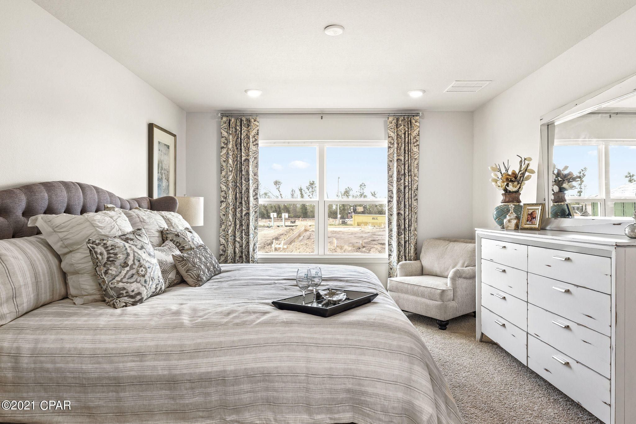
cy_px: 212
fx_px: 369
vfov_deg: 59.7
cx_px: 318
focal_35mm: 21
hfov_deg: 81.5
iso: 320
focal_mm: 20.9
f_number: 8
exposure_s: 1/13
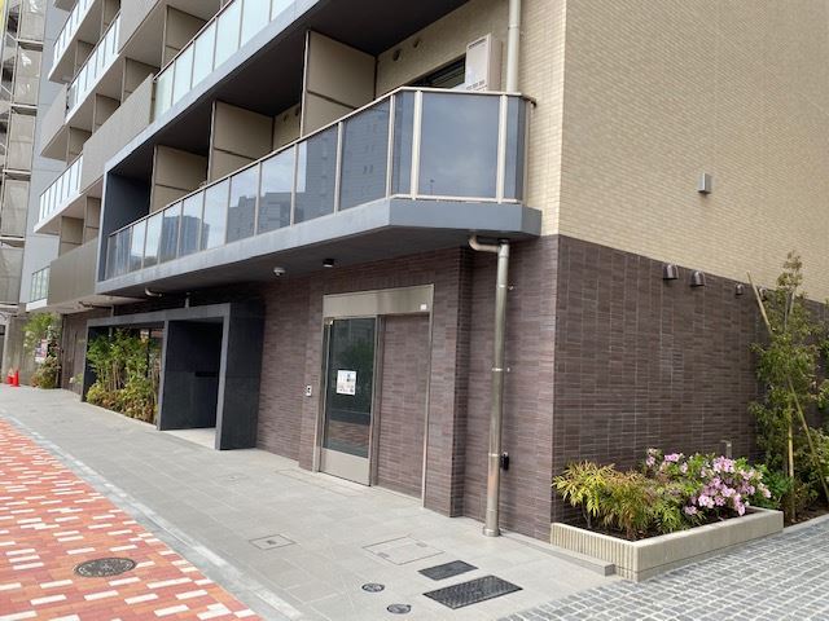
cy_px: 310
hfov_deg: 67.3
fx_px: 623
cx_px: 414
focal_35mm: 26
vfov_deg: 53.1
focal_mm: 4.25
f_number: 1.8
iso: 32
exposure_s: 1/998
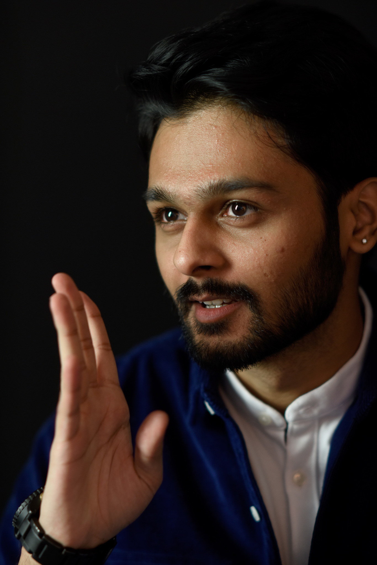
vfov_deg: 15.2
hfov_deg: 10.2
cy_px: 282
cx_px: 188
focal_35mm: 135
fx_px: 2120
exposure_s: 1/250
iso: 640
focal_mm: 135
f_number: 2.8
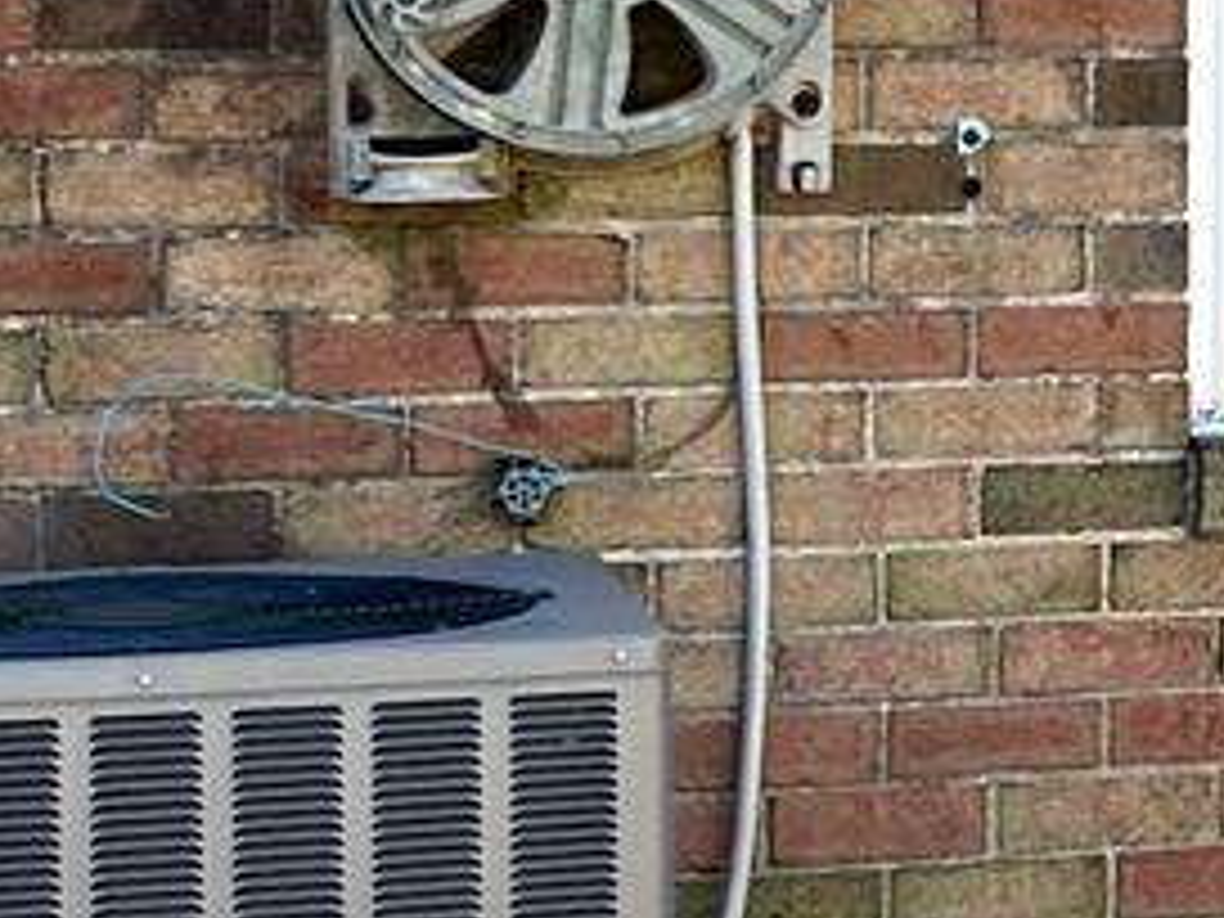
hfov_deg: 9.6
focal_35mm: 181
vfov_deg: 8.2
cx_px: 3051
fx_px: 6400
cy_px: 18
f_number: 1.78
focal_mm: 6.86
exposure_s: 1/1517
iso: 80
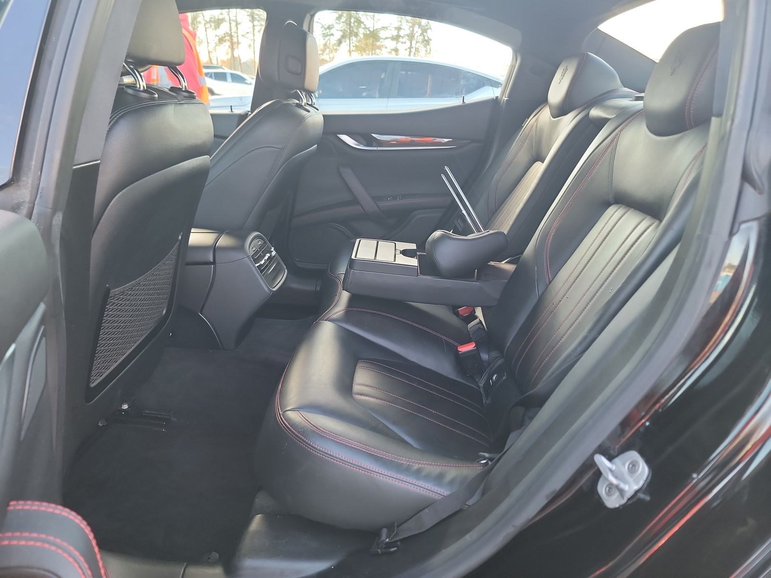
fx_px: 535
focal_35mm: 24
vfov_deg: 56.8
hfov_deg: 71.6
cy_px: 289
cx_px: 386
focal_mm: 6.7
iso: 215
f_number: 1.8
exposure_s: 1/59
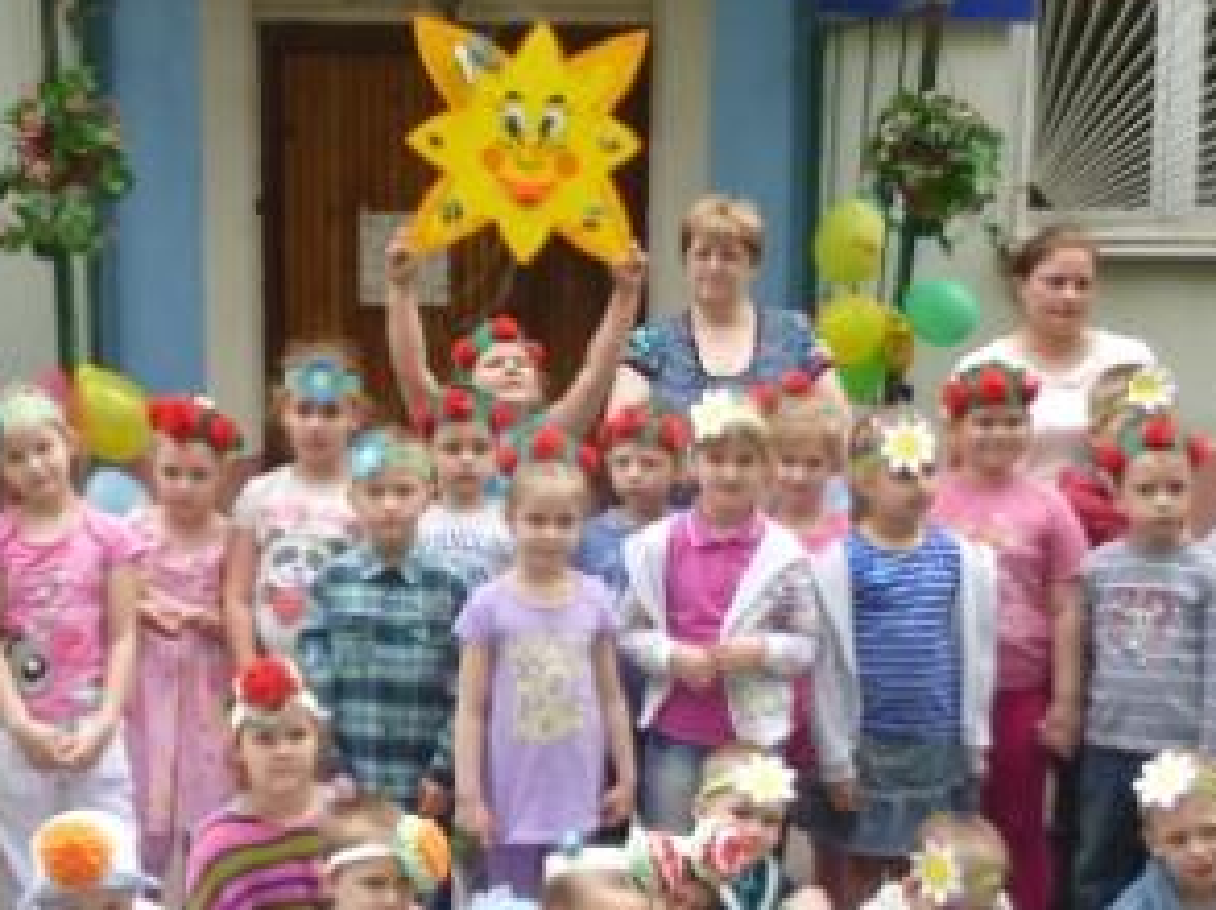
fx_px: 2141
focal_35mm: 61
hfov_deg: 31.6
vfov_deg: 23.9
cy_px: 579
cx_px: 451
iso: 80
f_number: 3.6
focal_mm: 6.5
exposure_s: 1/100
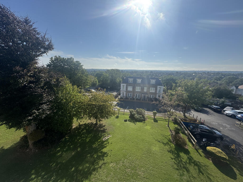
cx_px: 122
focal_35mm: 14
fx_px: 98
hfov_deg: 102.1
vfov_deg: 85.7
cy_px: 91
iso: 50
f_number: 2.2
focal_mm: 2.22
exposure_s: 1/2874
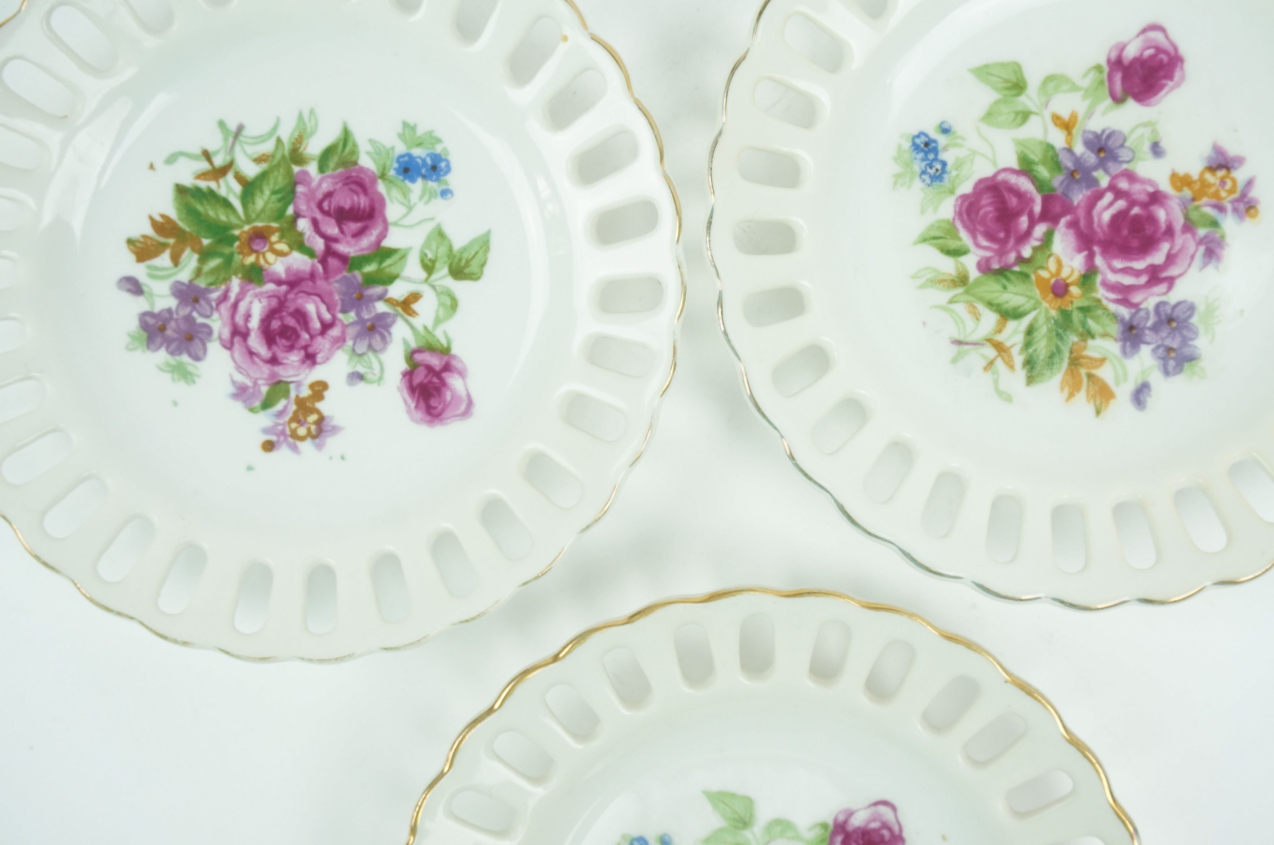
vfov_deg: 28.9
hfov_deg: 42.4
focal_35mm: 46
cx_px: 637
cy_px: 422
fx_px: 1643
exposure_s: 1/60
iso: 800
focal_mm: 31
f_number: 8
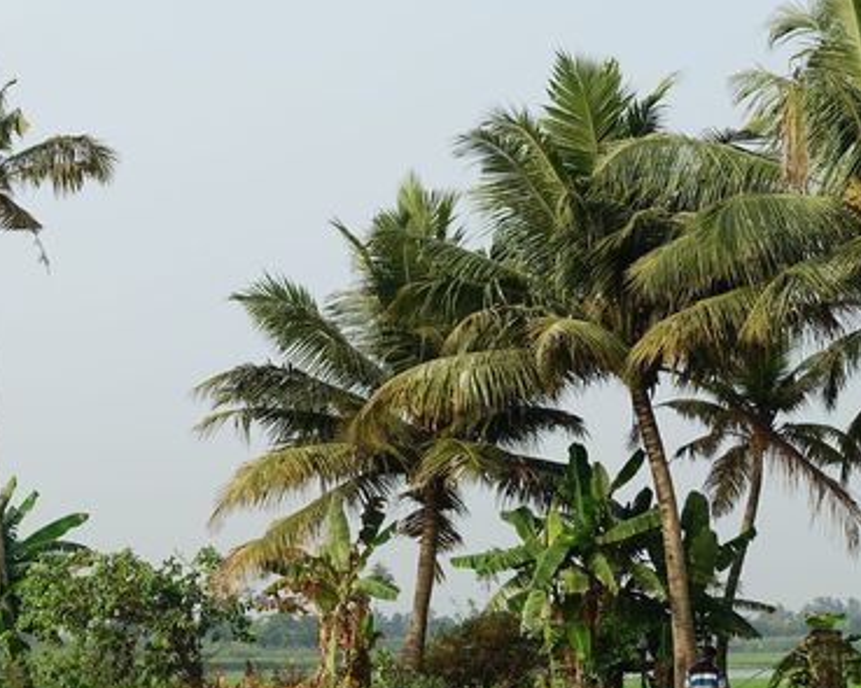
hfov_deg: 15.0
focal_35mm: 128
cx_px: 527
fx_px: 3261
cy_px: 498
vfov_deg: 12.0
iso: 125
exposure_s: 1/320
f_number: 5.6
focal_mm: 25.7
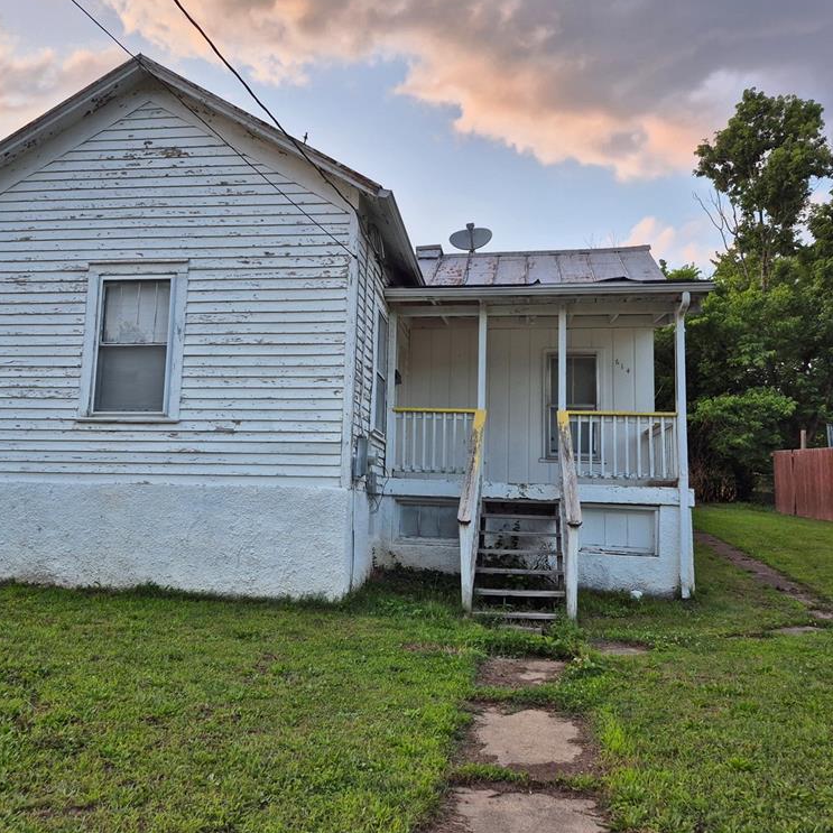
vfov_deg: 57.3
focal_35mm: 28
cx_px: 386
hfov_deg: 57.2
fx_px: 762
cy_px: 404
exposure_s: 1/212
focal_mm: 5.4
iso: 25
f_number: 1.8
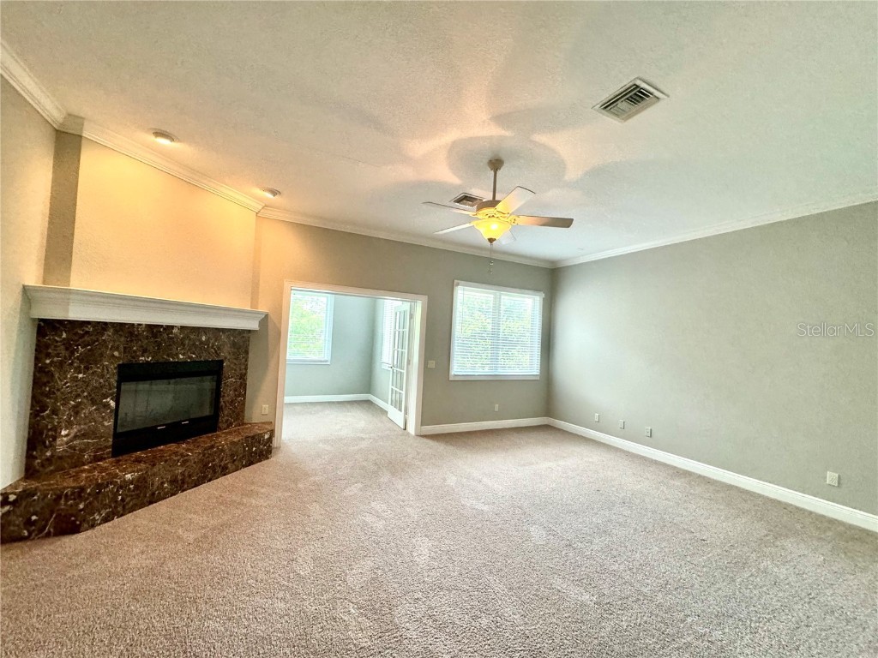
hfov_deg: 102.1
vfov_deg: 85.7
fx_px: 355
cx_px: 439
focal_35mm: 14
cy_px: 329
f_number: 2.2
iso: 250
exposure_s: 1/120
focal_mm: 2.22
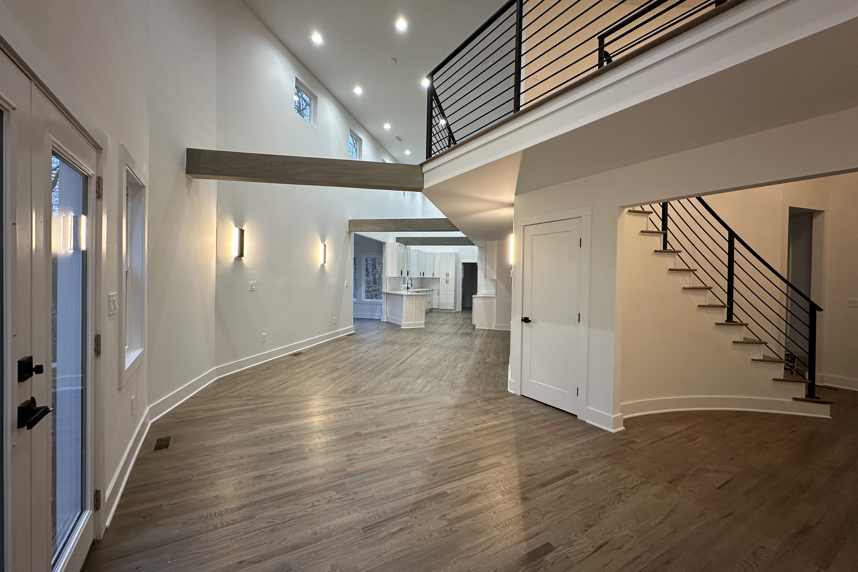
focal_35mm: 15
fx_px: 357
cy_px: 282
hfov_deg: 100.4
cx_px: 418
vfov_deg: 77.3
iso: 160
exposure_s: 1/60
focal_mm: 2.22
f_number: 2.2
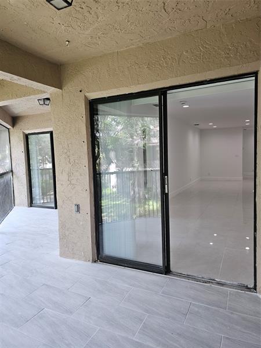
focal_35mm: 23
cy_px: 174
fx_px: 231
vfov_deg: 73.9
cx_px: 130
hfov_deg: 58.9
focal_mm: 6.3
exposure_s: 1/207
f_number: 1.7
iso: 160
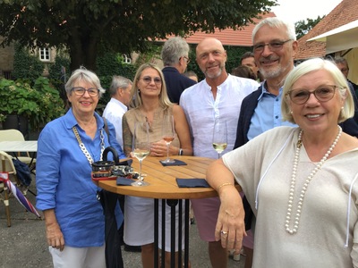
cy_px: 134
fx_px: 321
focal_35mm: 31
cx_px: 179
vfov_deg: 45.4
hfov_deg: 58.4
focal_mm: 3.3
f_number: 2.4
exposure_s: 1/104
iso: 25
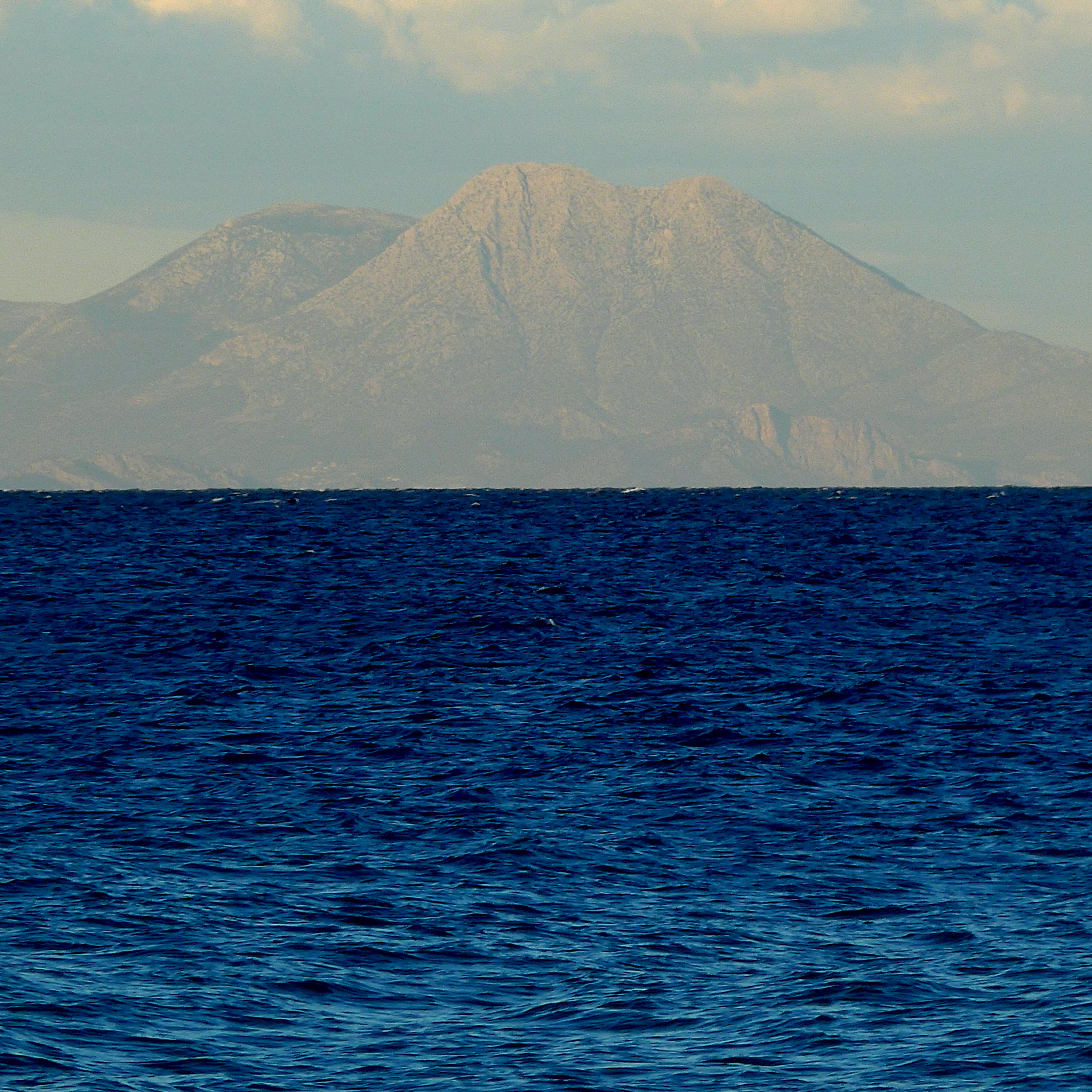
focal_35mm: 445
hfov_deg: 3.9
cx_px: 545
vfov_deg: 3.9
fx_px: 15882
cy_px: 496
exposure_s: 1/200
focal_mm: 42.8
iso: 80
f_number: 5.9
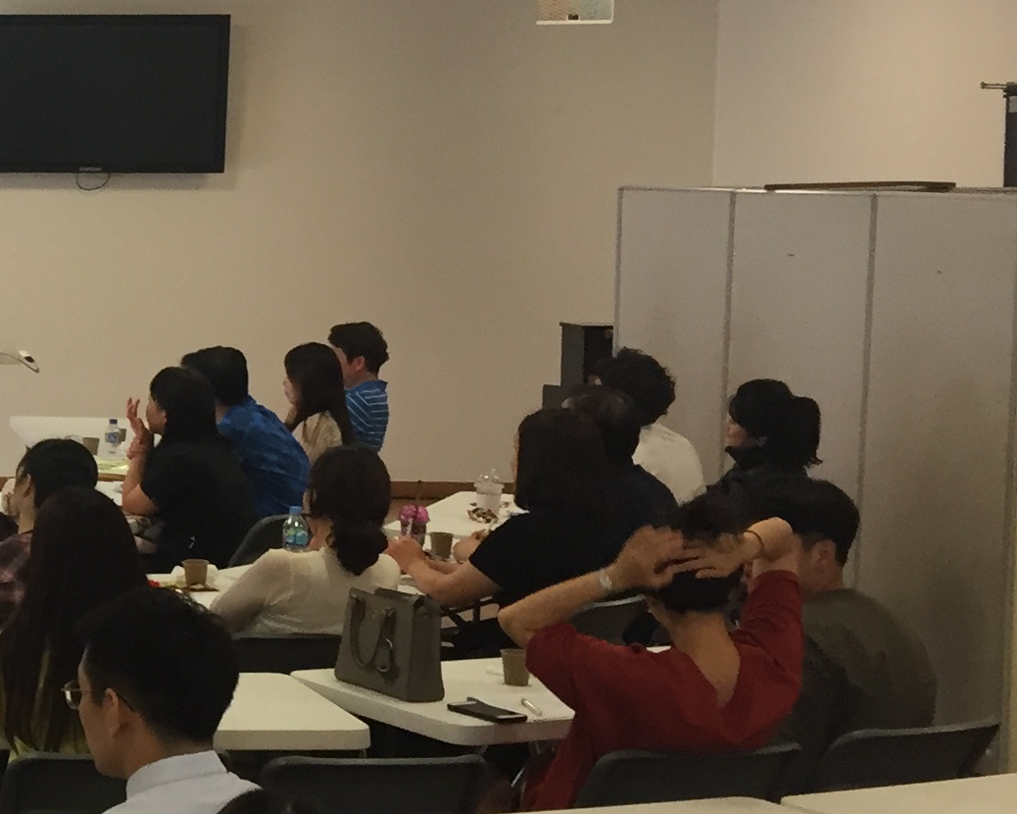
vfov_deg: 17.2
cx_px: -542
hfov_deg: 18.8
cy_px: 303
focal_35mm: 89
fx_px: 2678
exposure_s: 1/30
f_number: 2.2
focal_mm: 4.15
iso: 80
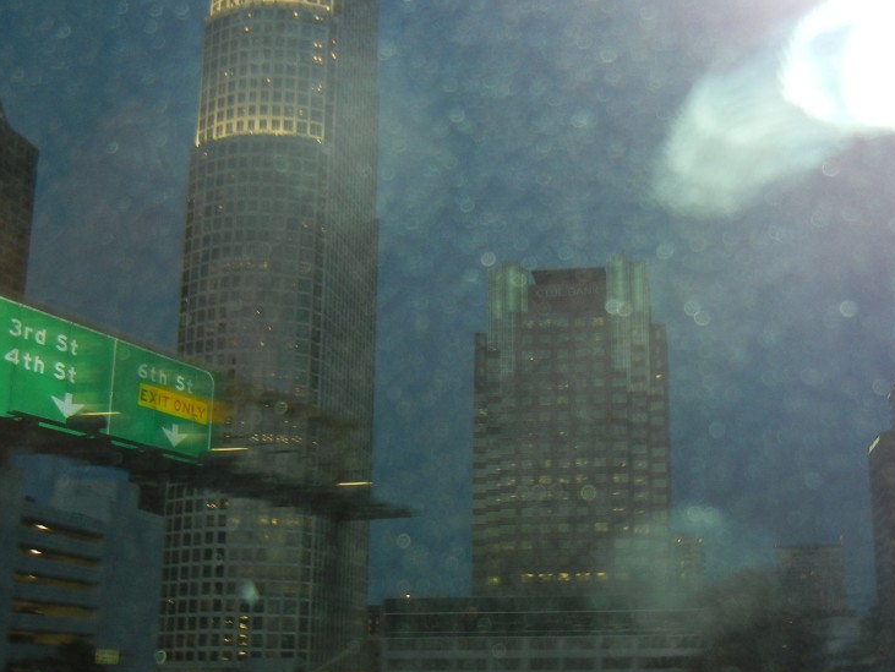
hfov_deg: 44.4
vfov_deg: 33.9
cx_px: 567
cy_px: 469
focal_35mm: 42
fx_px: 1086
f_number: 3.5
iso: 200
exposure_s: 1/30
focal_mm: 5.4
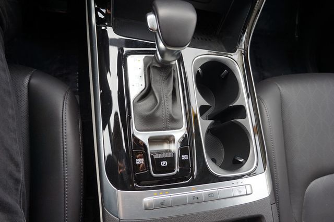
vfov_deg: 47.9
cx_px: 167
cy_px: 111
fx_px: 250
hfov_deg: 67.4
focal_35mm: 27
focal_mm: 18
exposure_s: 1/60
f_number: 4
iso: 125
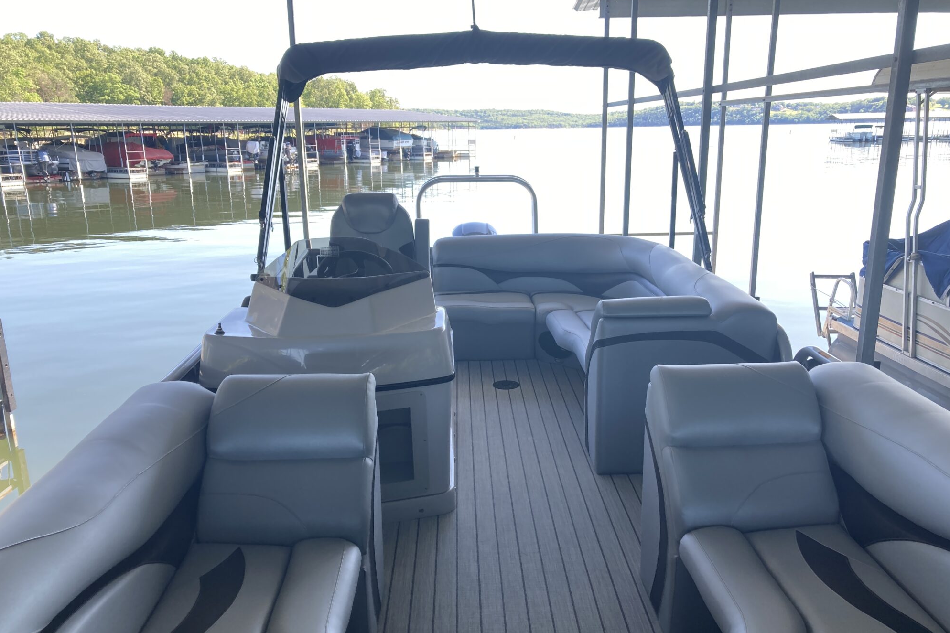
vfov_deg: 43.5
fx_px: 792
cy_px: 354
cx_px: 488
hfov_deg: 61.9
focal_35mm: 30
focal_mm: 3.99
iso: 32
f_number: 1.8
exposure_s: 1/121
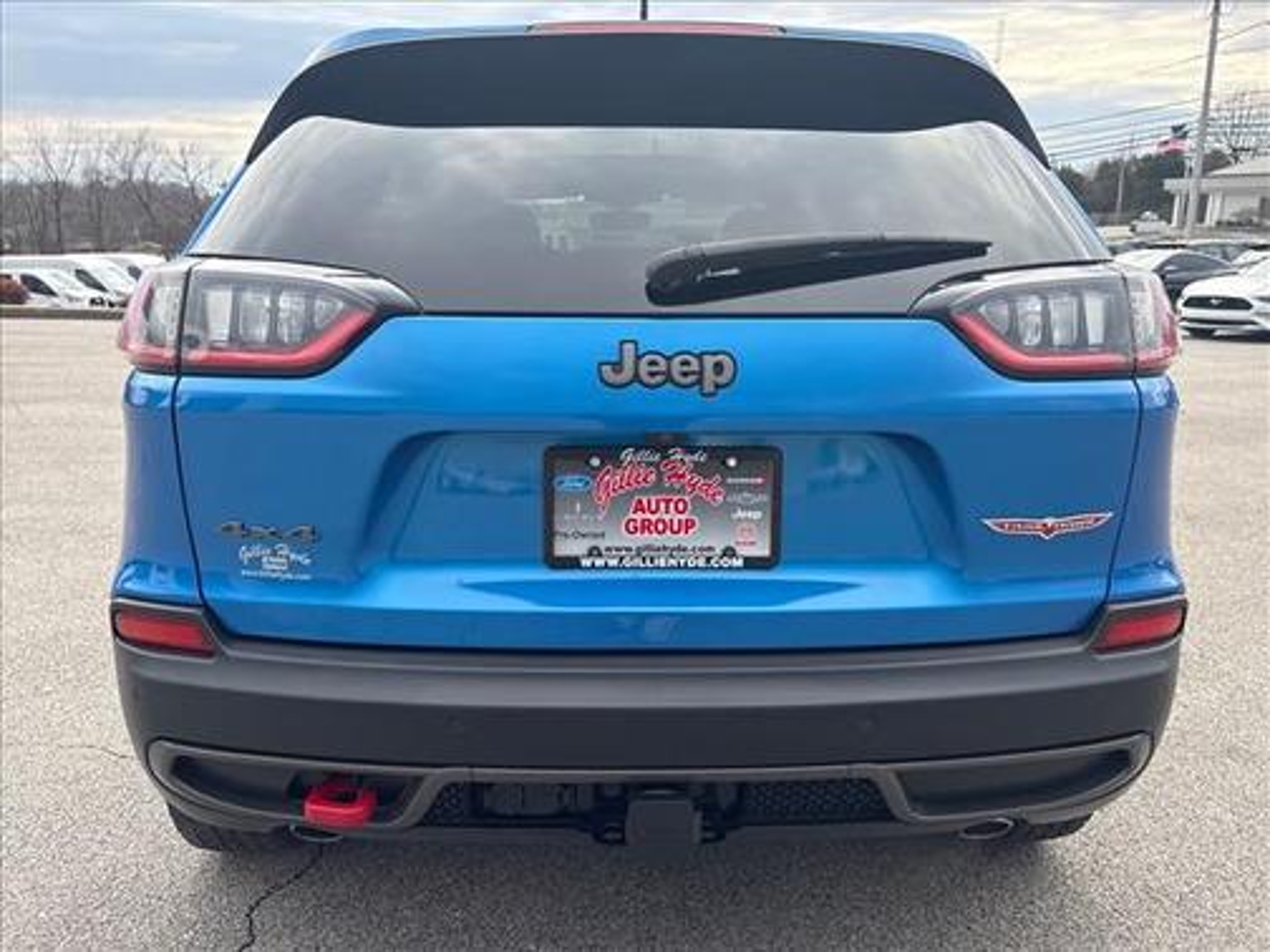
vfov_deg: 53.1
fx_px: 954
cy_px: 476
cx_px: 635
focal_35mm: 26
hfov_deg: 67.3
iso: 64
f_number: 1.6
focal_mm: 5.96
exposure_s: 1/920
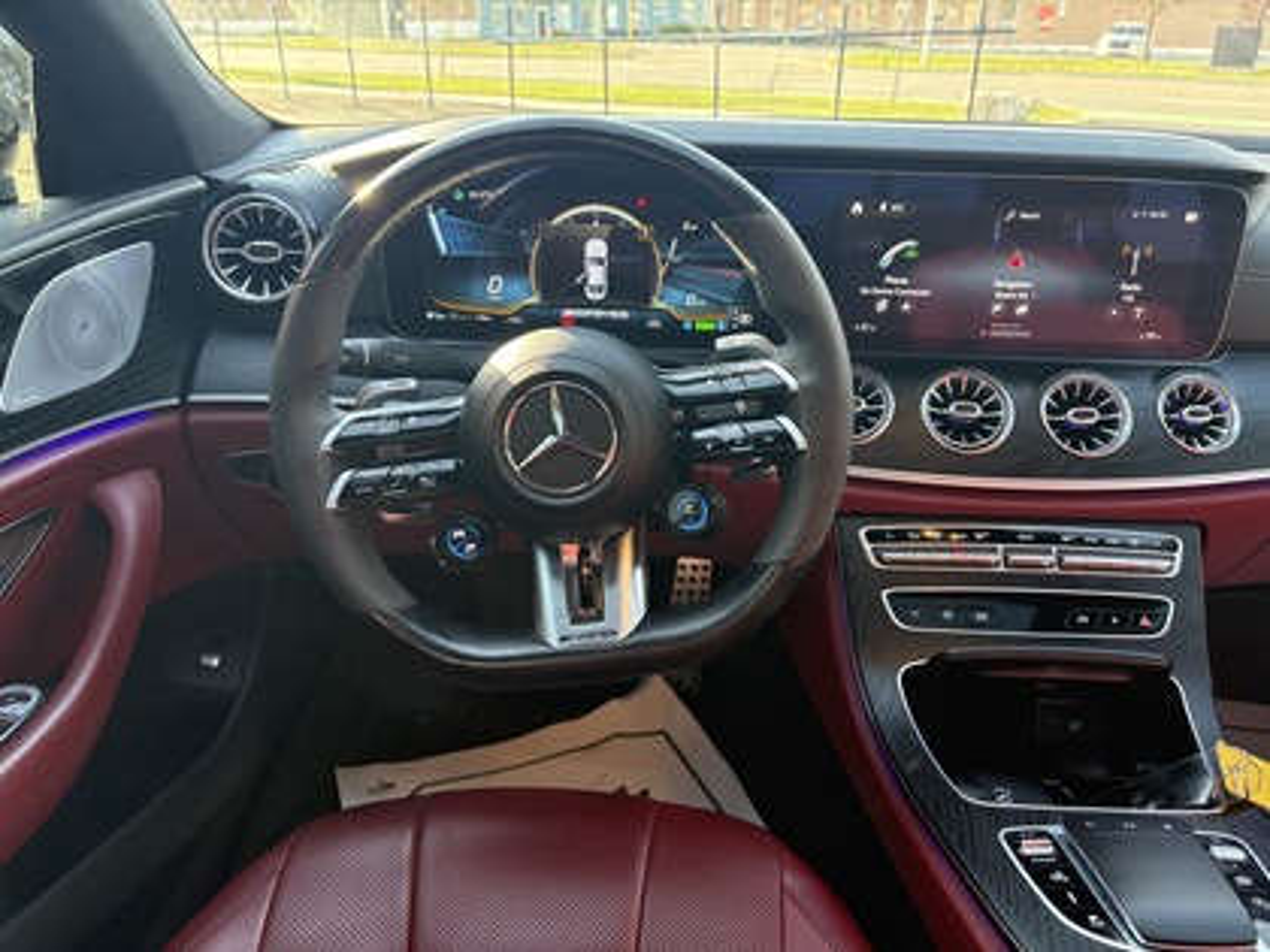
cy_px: 476
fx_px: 954
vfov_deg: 53.1
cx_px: 635
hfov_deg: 67.3
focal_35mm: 26
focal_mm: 5.96
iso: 125
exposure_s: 1/121
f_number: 1.6
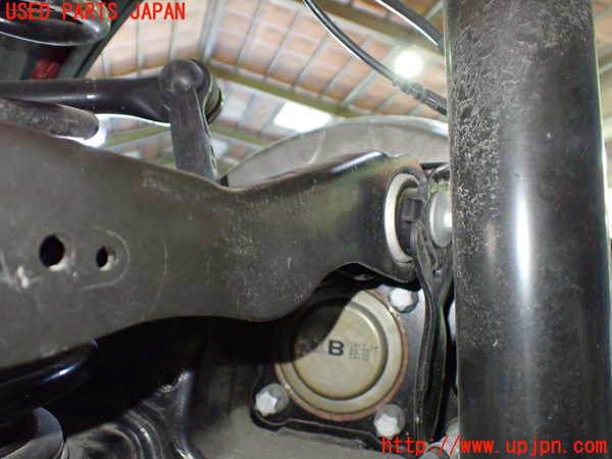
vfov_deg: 46.8
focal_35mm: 30
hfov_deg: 60.0
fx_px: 530
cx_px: 306
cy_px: 230
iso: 1000
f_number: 2.3
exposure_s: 1/30
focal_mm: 5.4
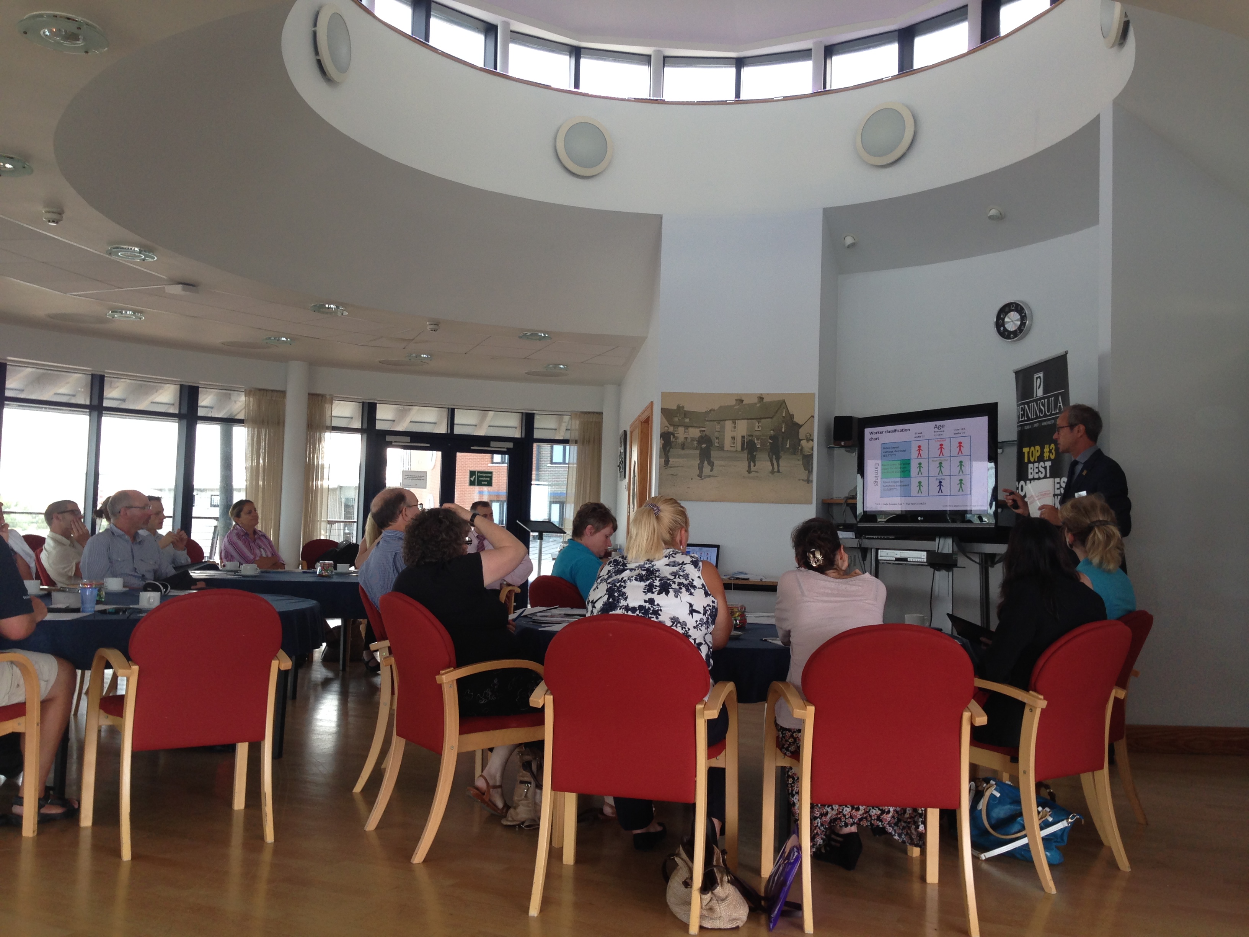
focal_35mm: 33
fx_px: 1191
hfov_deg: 55.4
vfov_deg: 42.9
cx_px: 624
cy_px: 468
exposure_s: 1/30
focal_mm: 4.12
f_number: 2.4
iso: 50
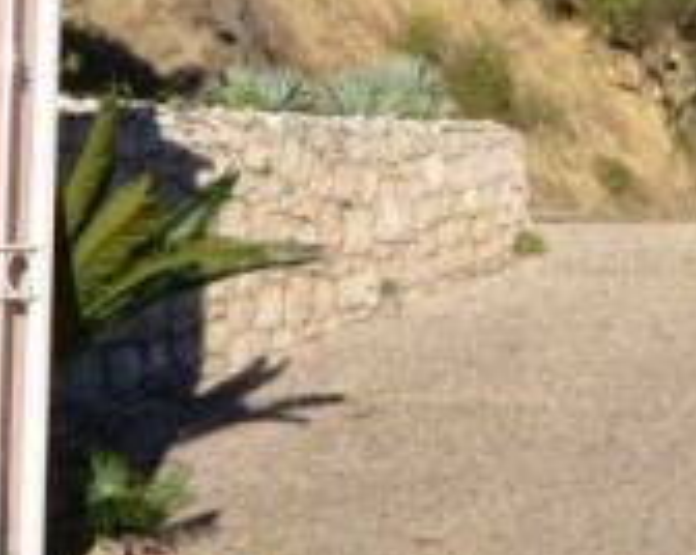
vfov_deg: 16.9
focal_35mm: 87
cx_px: 675
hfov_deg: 21.3
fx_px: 1795
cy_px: -101
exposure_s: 1/200
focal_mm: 13
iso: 100
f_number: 7.1
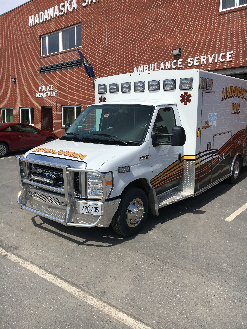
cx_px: 124
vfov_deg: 61.7
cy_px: 164
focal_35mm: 29
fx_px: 276
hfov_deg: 48.2
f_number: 2.2
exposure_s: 1/3077
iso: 25
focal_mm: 4.15
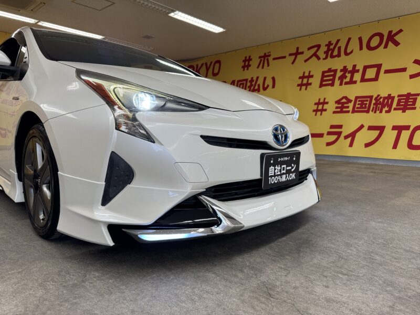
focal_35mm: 24
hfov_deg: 71.6
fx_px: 291
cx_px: 210
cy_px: 158
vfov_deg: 56.8
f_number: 1.78
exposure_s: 1/121
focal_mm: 6.76
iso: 64
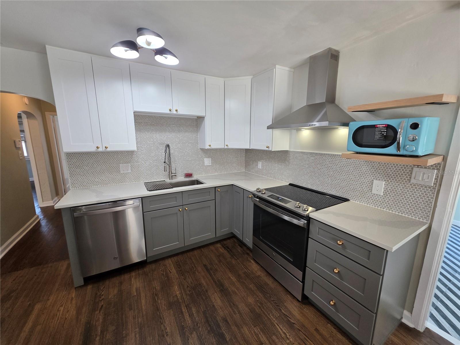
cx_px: 230
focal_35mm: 13
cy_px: 172
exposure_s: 1/60
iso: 80
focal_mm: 2.2
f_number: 1.9
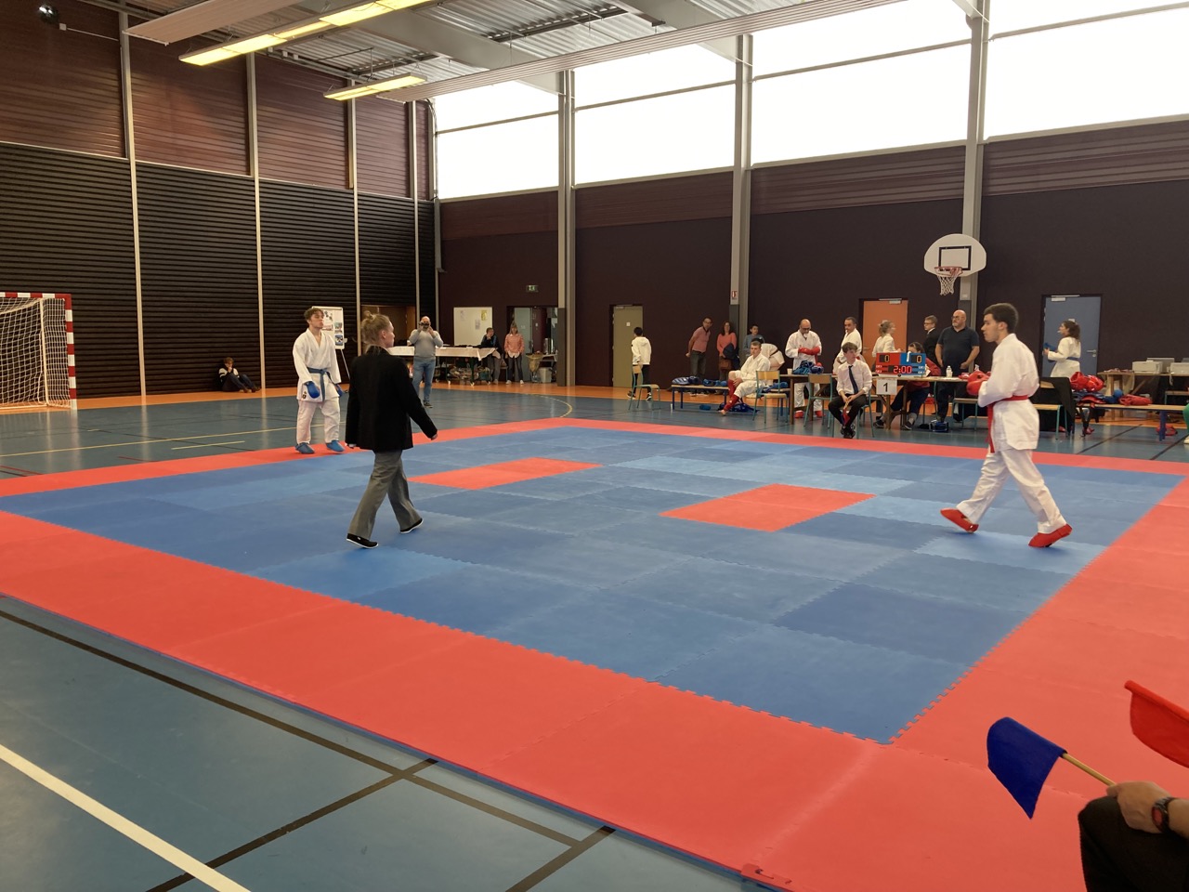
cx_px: 594
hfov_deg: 63.4
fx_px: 962
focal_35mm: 28
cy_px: 446
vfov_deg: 49.7
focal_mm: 3.99
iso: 80
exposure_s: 1/100
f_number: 1.8
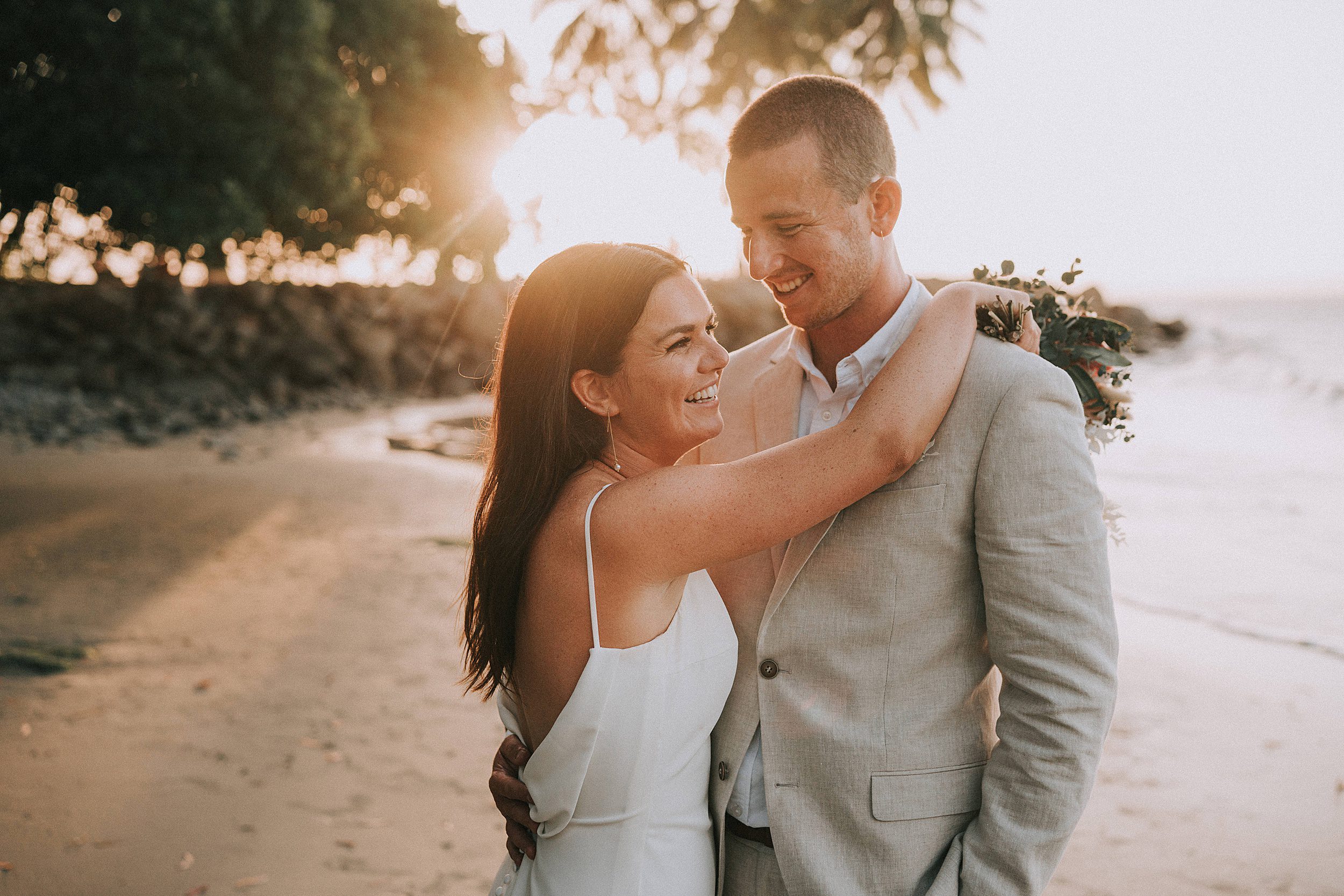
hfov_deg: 54.4
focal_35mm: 35
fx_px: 1307
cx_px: 672
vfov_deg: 37.9
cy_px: 448
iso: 250
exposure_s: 1/1000
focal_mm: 35
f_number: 2.2
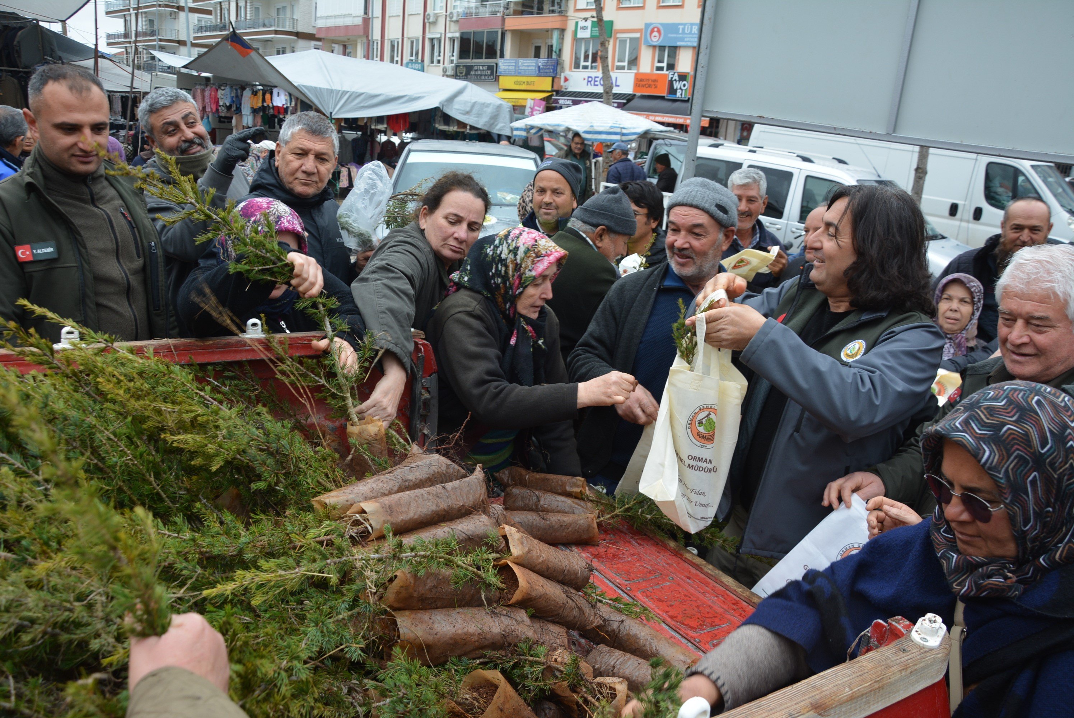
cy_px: 359
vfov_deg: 25.8
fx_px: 1567
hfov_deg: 37.8
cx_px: 537
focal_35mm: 52
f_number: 6.3
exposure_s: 1/160
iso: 200
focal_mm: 35
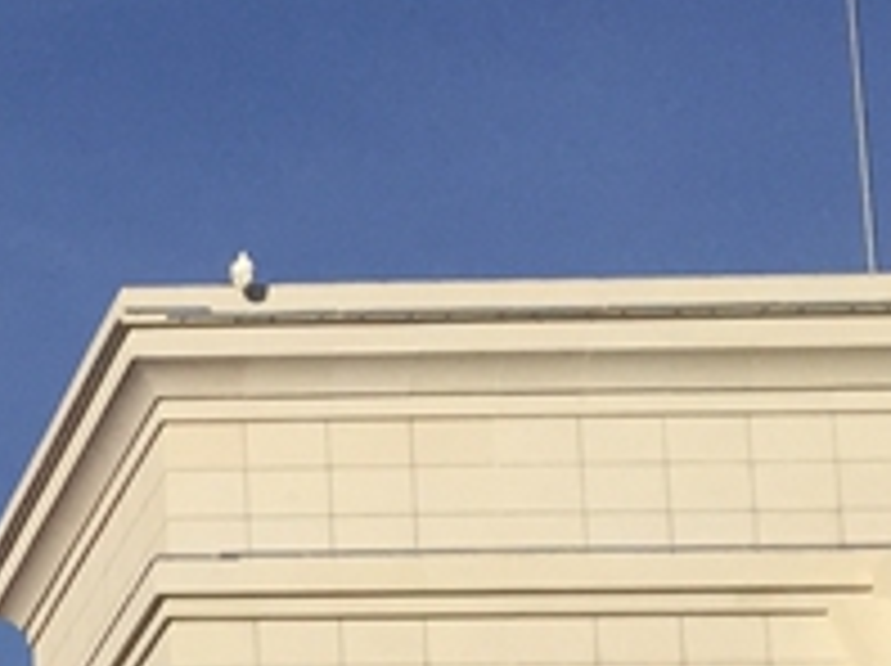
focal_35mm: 150
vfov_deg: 9.2
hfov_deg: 11.4
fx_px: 3856
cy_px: 1390
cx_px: -1112
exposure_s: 1/3049
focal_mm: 4.15
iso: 32
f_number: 2.2
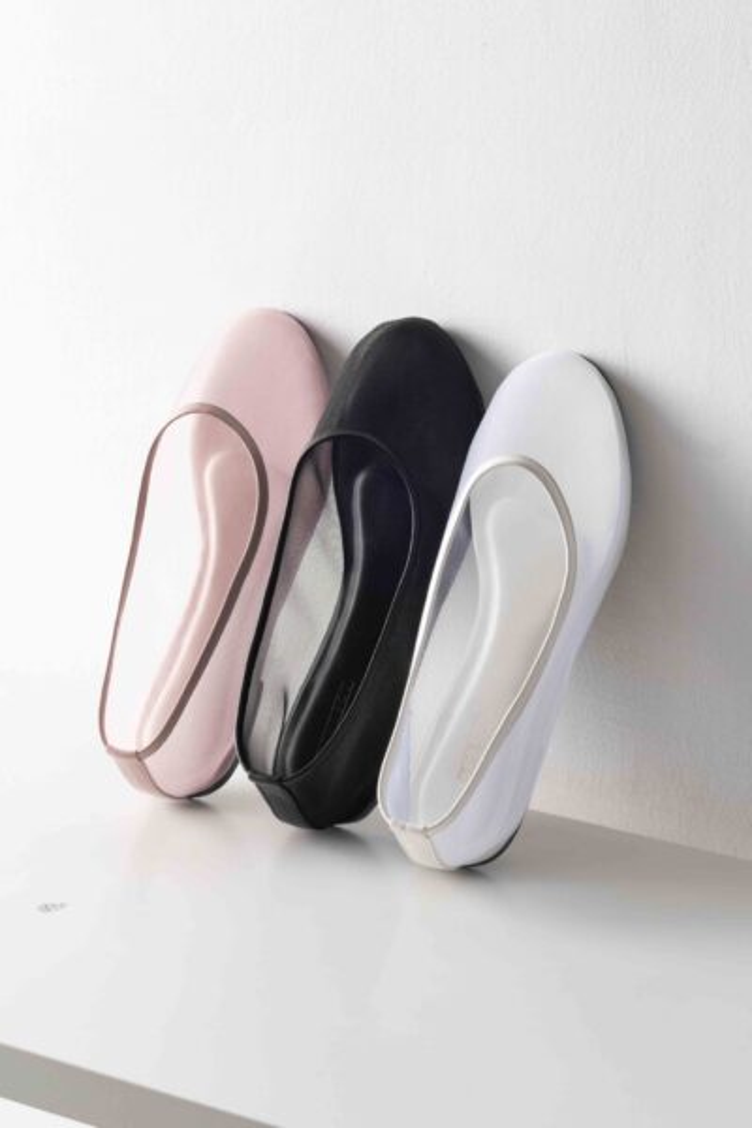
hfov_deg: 16.3
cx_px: 376
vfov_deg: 24.2
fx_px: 2632
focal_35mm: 84
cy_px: 564
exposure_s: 1/125
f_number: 11
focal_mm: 56
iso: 160
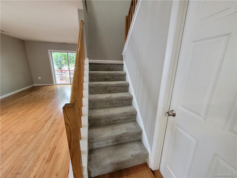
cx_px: 118
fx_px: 89
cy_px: 89
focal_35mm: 13
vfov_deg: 89.9
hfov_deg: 106.2
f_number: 2.2
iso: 320
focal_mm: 1.74
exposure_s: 1/60
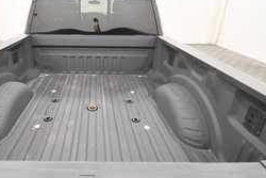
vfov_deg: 53.1
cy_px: 82
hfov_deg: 72.3
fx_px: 177
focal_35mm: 24
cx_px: 97
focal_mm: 10
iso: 1600
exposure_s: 1/125
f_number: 4.5
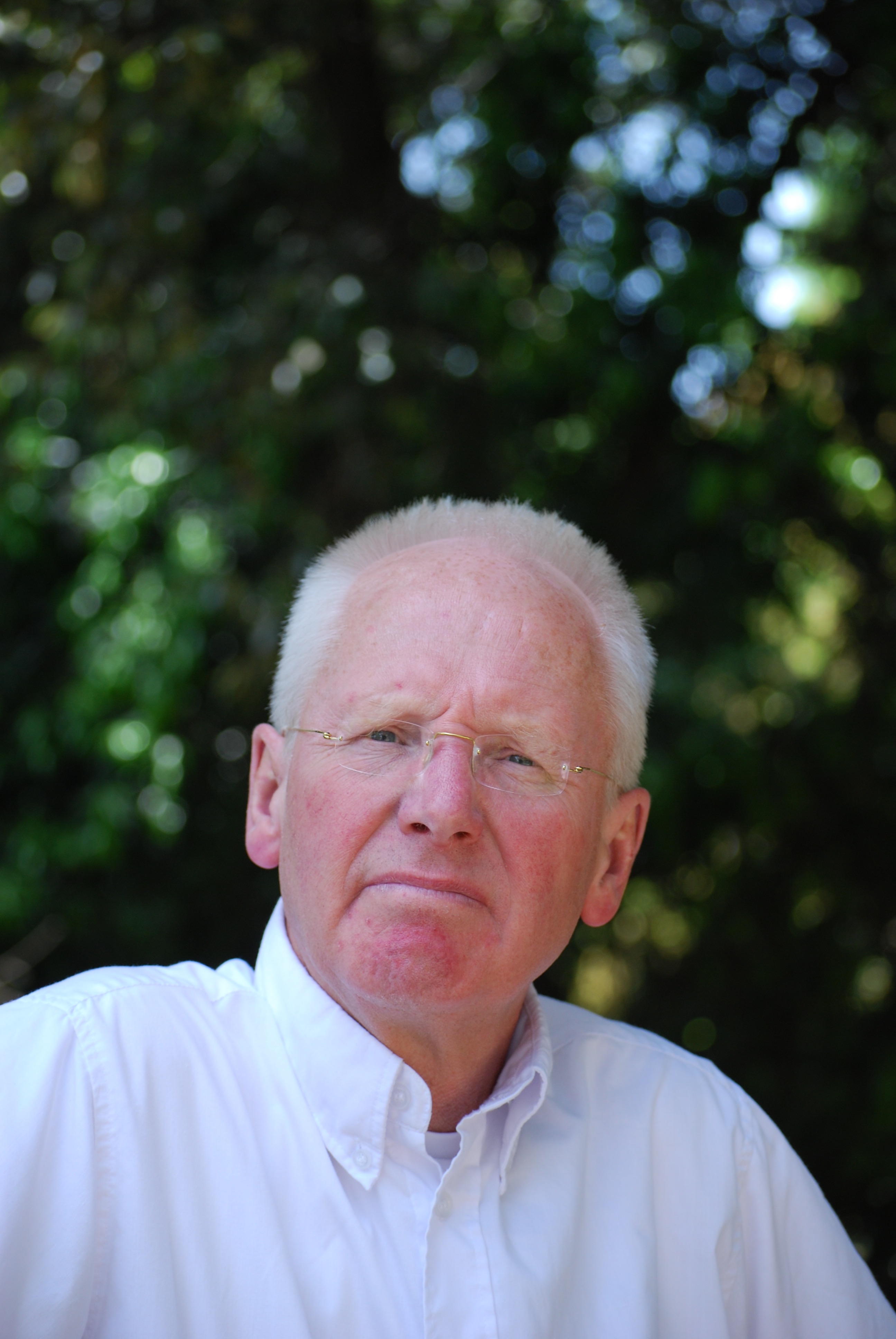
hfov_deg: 13.5
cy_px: 670
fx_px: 3797
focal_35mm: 102
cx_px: 448
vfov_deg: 20.0
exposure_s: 1/200
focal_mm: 68
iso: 200
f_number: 4.2
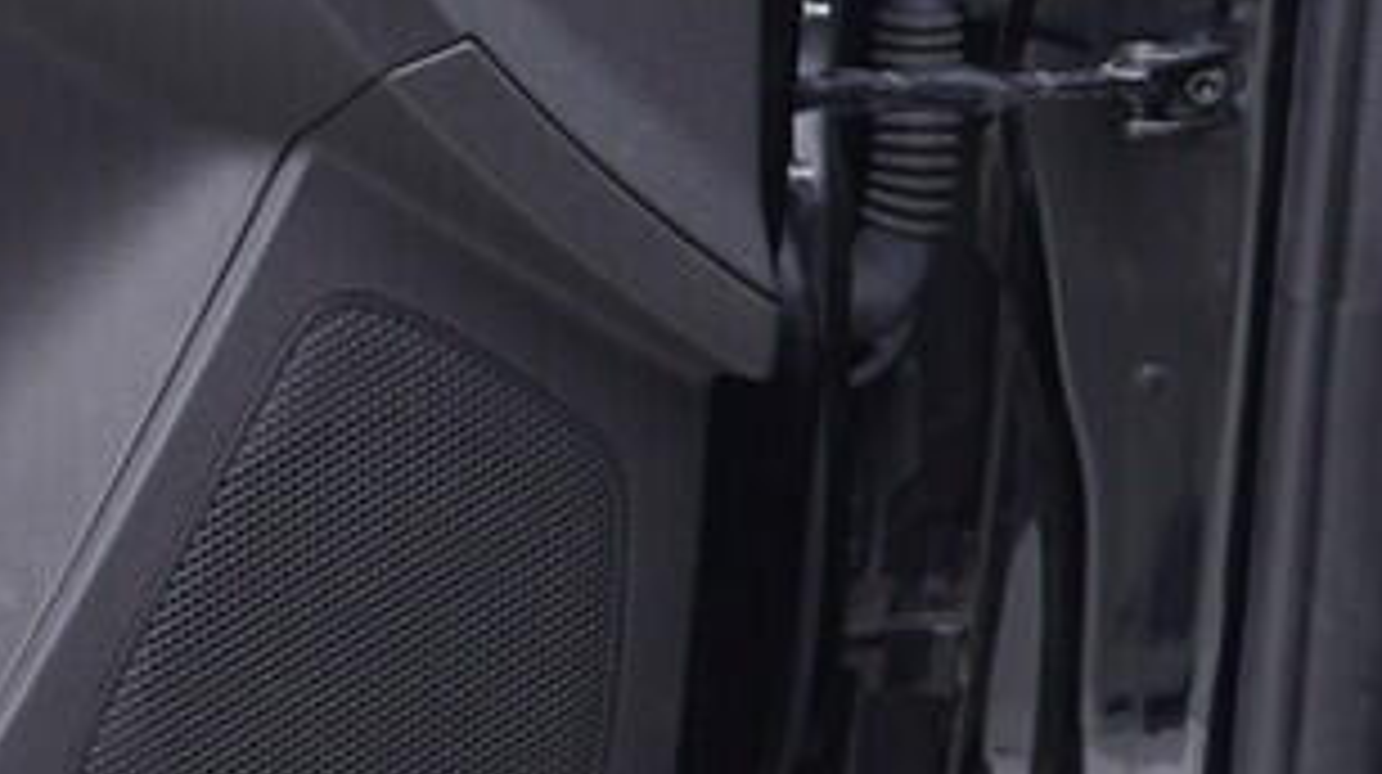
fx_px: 4613
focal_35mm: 126
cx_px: -909
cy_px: 268
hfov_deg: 15.3
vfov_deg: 9.6
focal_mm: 24
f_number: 2.8
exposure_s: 1/40
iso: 125
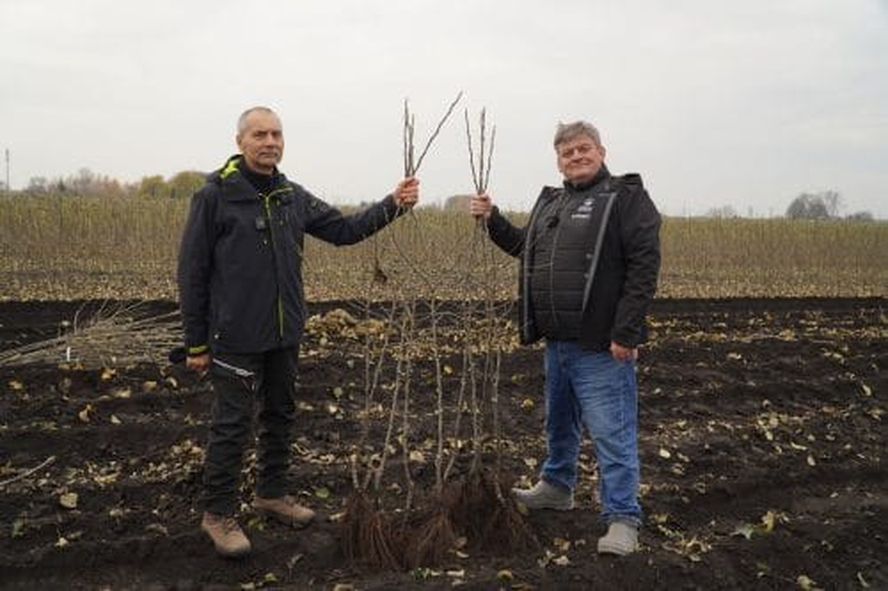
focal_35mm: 32
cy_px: 296
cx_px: 444
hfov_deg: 59.5
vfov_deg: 41.7
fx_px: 777
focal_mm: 21
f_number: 4
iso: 160
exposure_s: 1/160
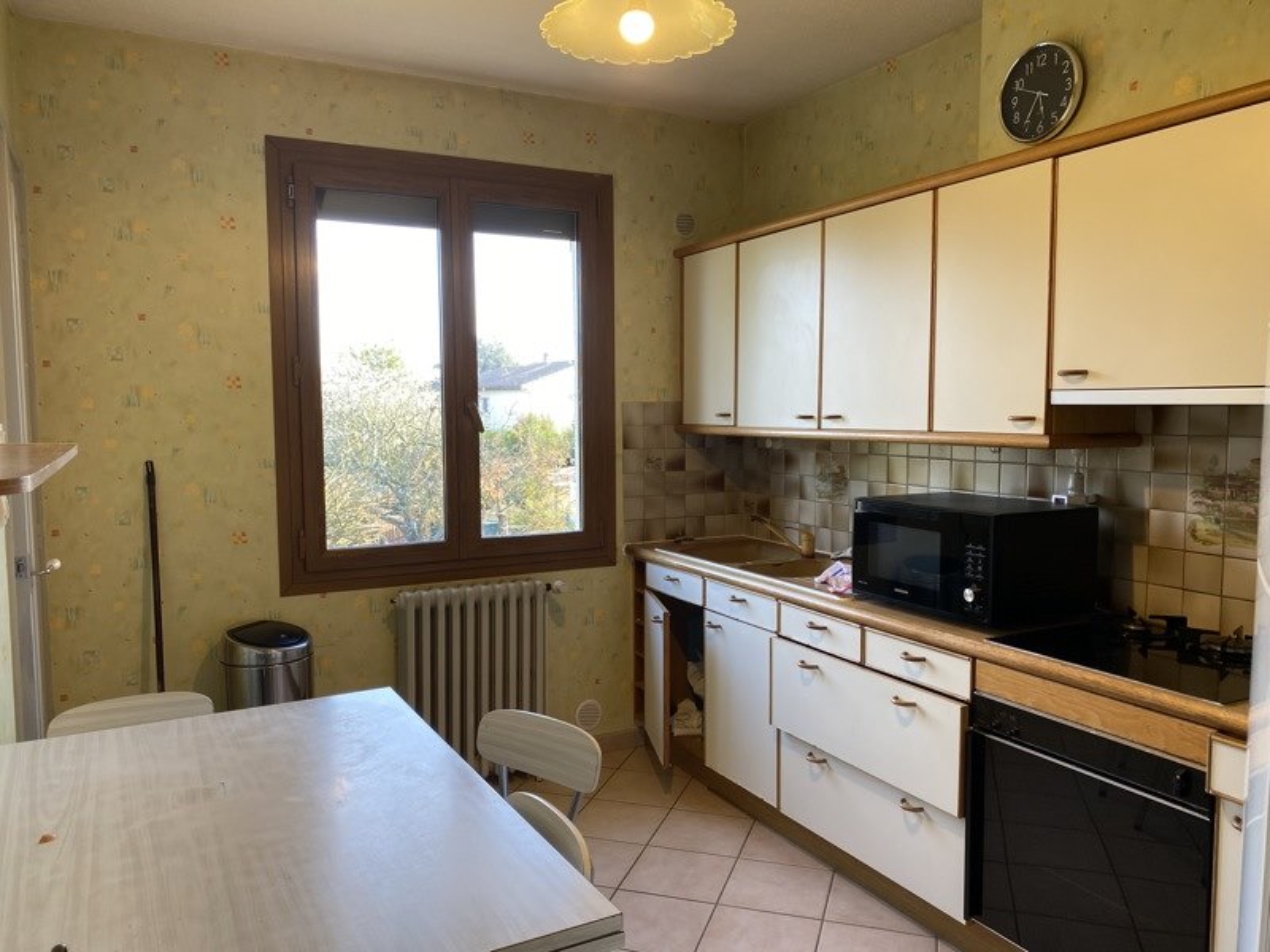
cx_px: 635
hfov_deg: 67.3
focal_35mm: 26
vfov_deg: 53.1
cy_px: 476
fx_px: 954
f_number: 1.8
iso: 80
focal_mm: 4.25
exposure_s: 1/100
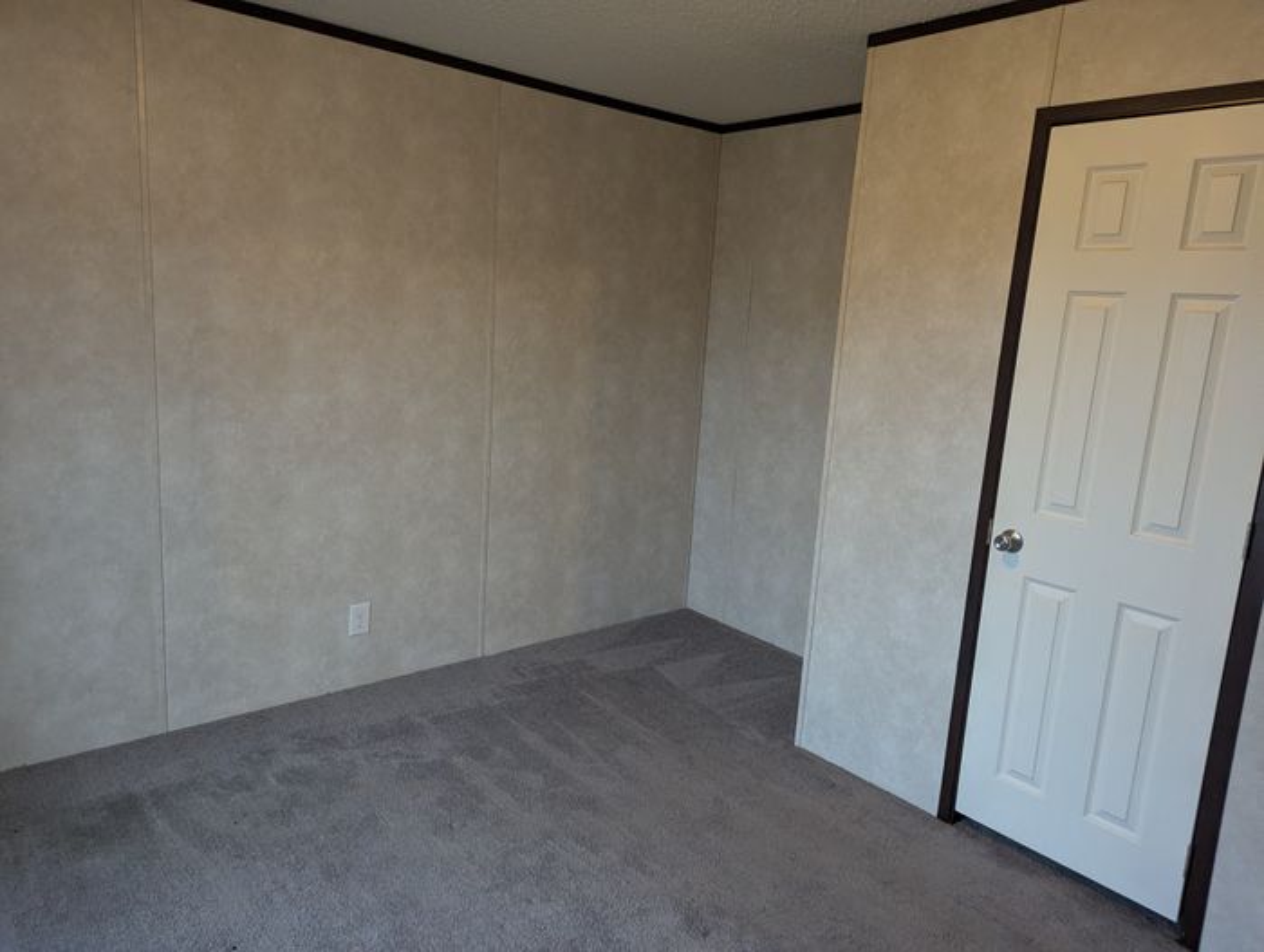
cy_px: 476
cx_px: 632
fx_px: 878
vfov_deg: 56.9
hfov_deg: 71.5
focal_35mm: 24
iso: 786
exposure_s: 1/60
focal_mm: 6.81
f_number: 1.85
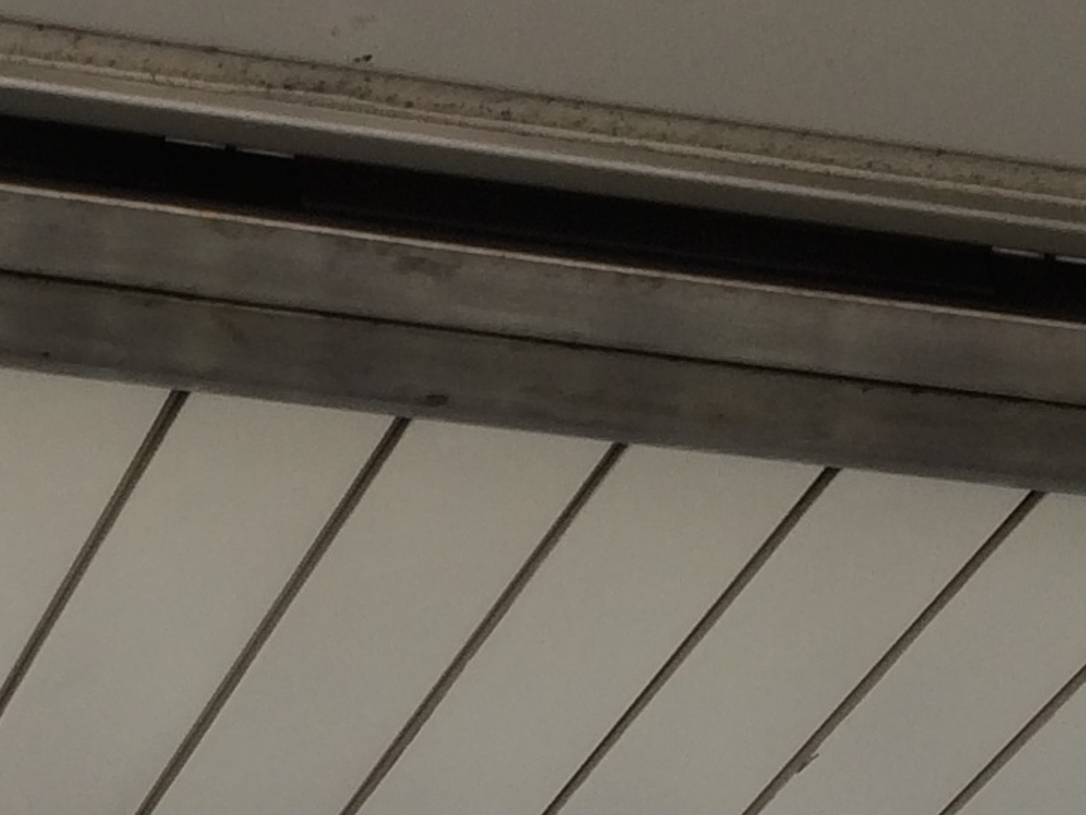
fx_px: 4236
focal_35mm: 135
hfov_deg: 14.1
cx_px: -255
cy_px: 1303
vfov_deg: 10.5
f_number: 2.2
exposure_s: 1/120
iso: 40
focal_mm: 4.12
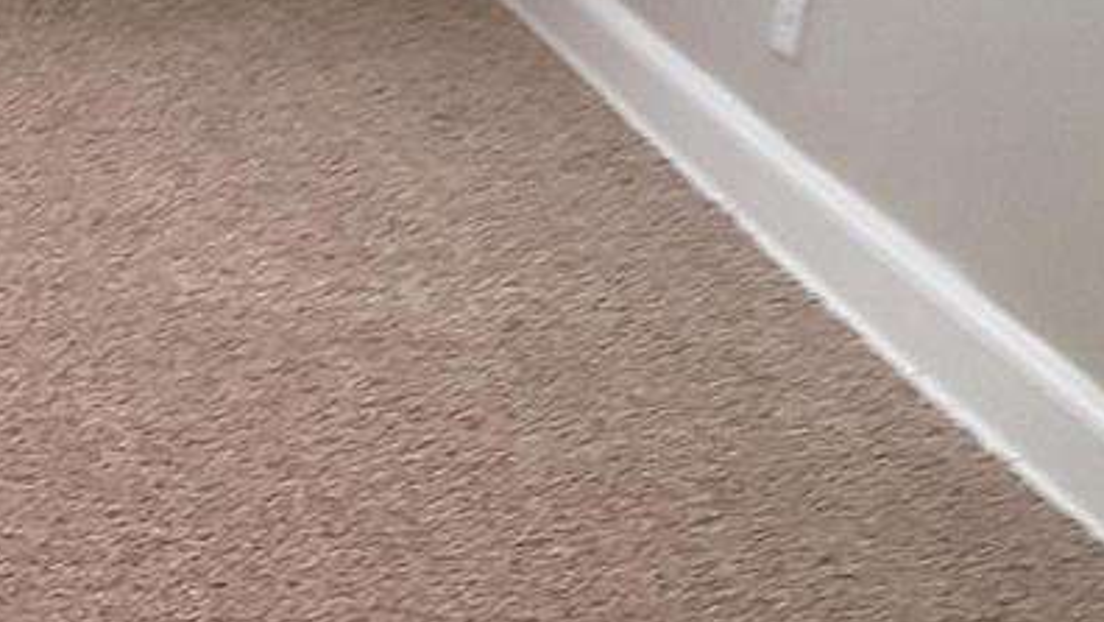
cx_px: -89
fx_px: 3836
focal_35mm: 131
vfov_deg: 9.2
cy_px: 692
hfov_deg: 15.9
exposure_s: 1/30
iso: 100
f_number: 1.9
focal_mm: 2.9
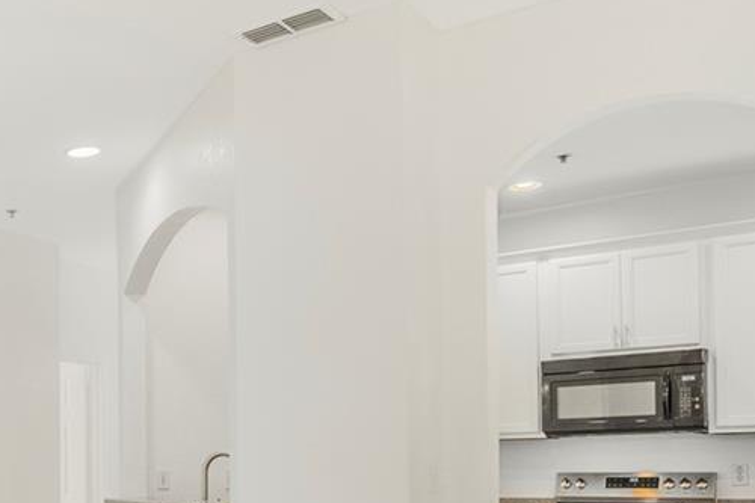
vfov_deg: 26.9
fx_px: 1026
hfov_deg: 32.7
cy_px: 411
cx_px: -165
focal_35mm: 49
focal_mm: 15.3
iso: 125
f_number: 3.5
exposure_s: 1/100
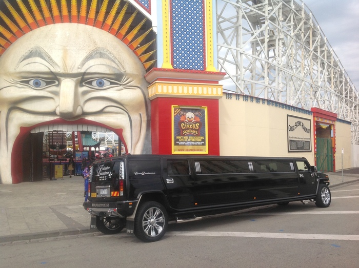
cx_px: 180
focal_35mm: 35
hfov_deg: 52.7
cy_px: 134
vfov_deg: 40.6
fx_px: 362
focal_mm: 4.28
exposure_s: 1/1592
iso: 50
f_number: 2.4
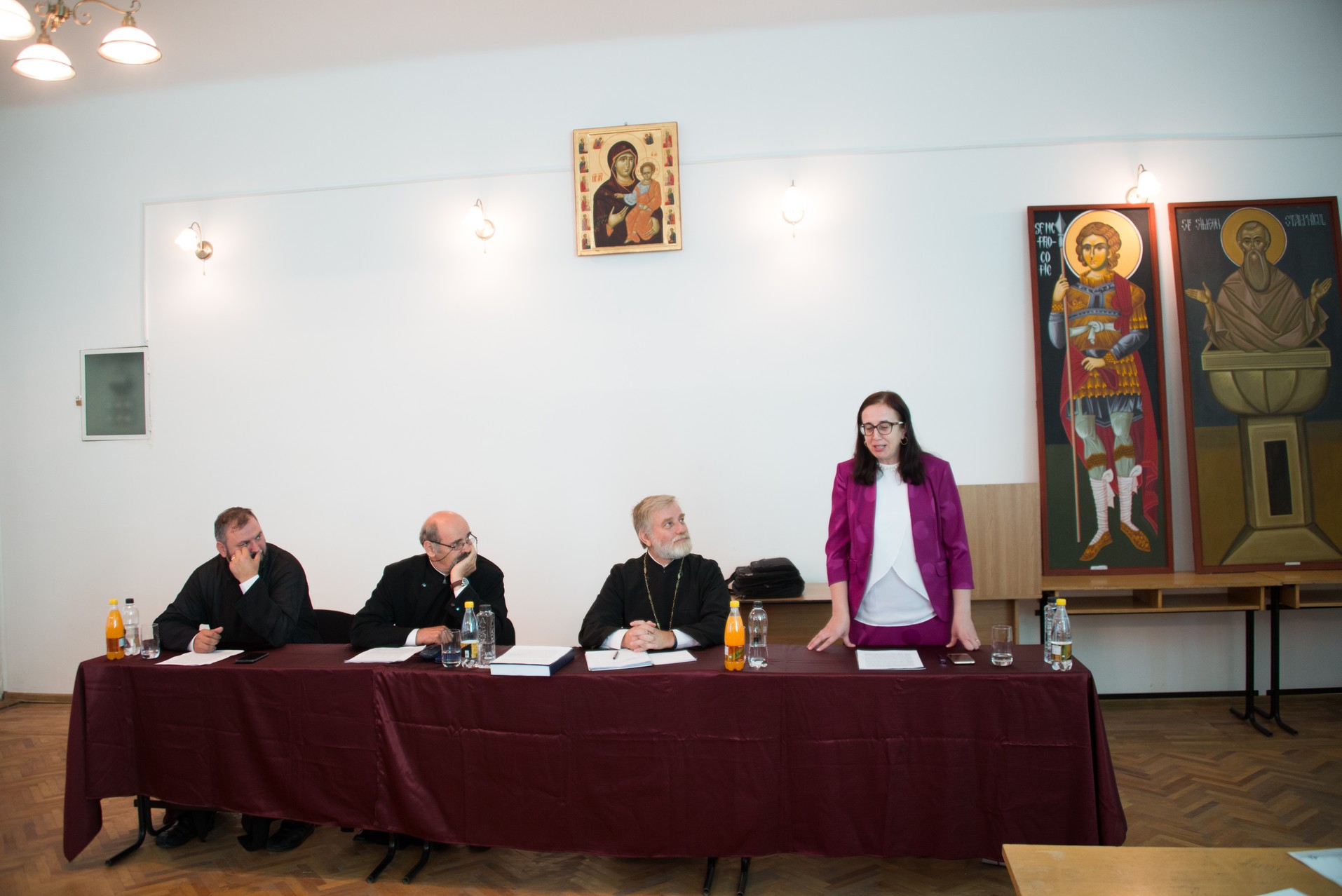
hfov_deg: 65.4
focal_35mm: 28
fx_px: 1044
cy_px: 448
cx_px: 671
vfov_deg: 46.4
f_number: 3.5
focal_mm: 28
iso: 1250
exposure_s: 1/60
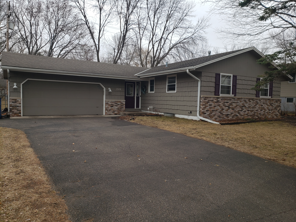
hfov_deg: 67.3
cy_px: 111
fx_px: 222
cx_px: 148
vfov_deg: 53.1
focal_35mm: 26
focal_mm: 4.3
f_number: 2.4
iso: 50
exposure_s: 1/572
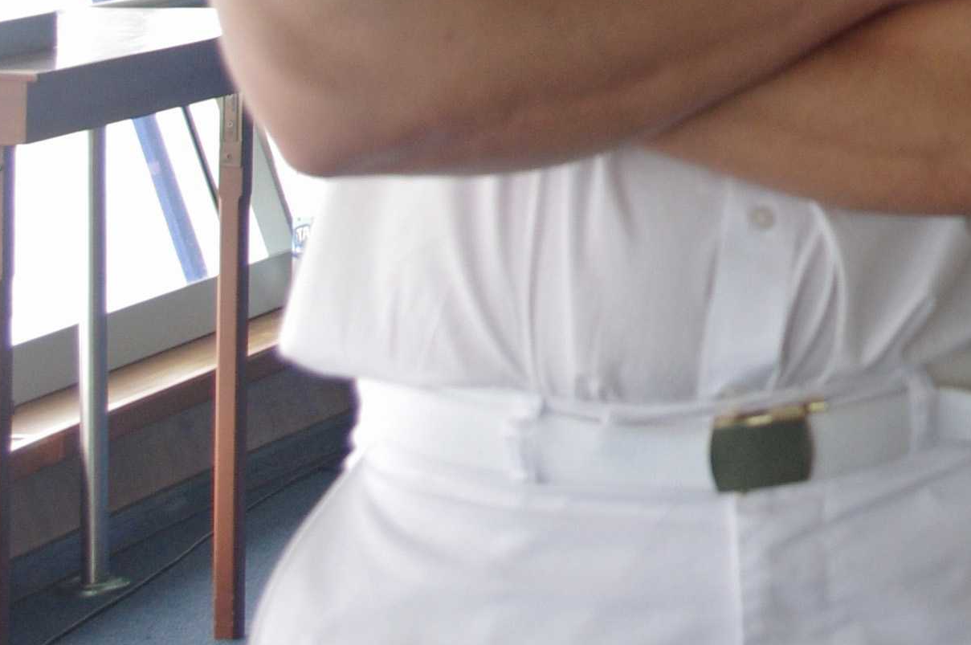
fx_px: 4014
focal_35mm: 149
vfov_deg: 8.8
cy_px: -484
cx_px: 1364
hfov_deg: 13.2
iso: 400
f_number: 5
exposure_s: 1/60
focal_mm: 28.13
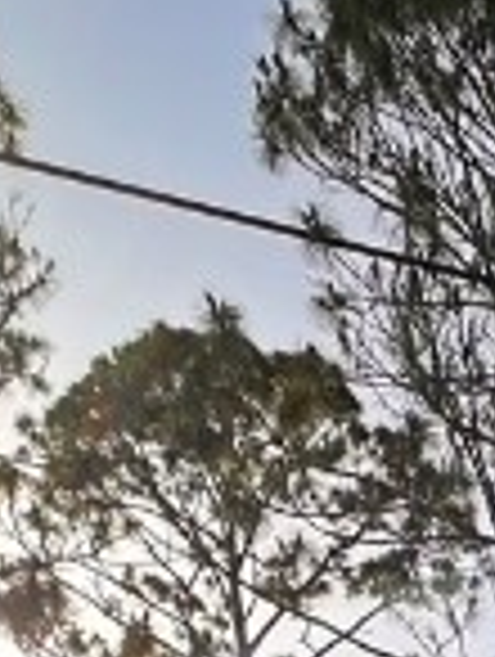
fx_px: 1863
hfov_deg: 13.1
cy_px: 1454
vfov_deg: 14.8
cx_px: 986
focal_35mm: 98
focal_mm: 2.22
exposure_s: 1/1221
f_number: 2.2
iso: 50
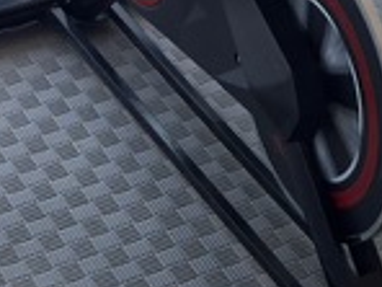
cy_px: -631
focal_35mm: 166
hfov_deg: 11.9
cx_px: 219
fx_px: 1832
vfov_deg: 7.6
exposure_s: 1/190
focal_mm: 6.76
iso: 160
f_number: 1.78
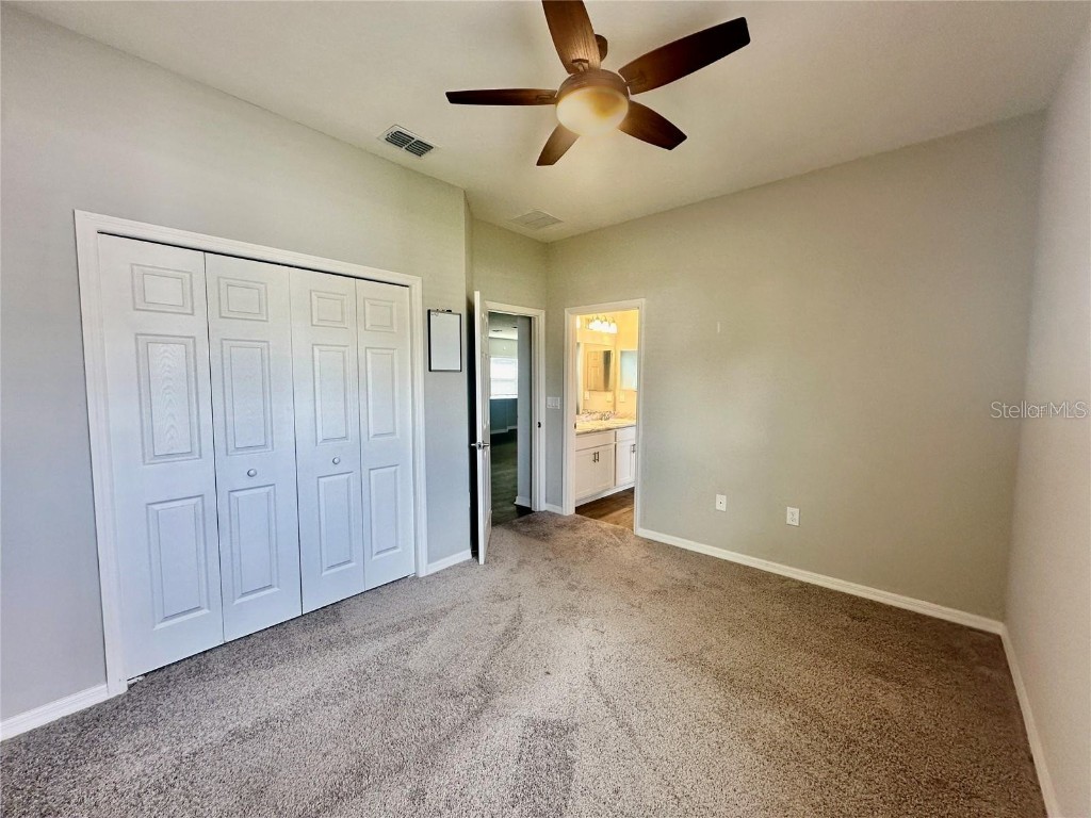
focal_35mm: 14
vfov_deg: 85.7
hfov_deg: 102.1
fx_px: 441
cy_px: 409
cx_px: 546
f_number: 2.2
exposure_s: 1/120
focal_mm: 2.22
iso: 160
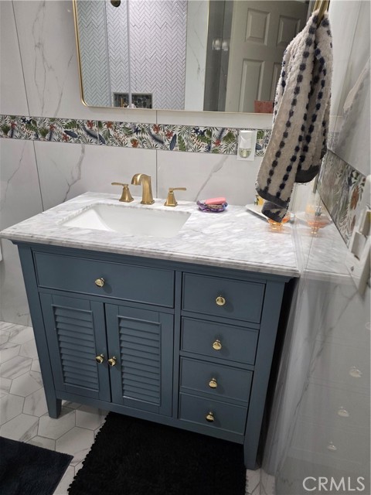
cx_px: 186
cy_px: 248
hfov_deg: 58.9
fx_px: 329
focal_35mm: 23
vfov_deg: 73.9
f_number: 1.7
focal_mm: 6.3
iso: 250
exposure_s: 1/120
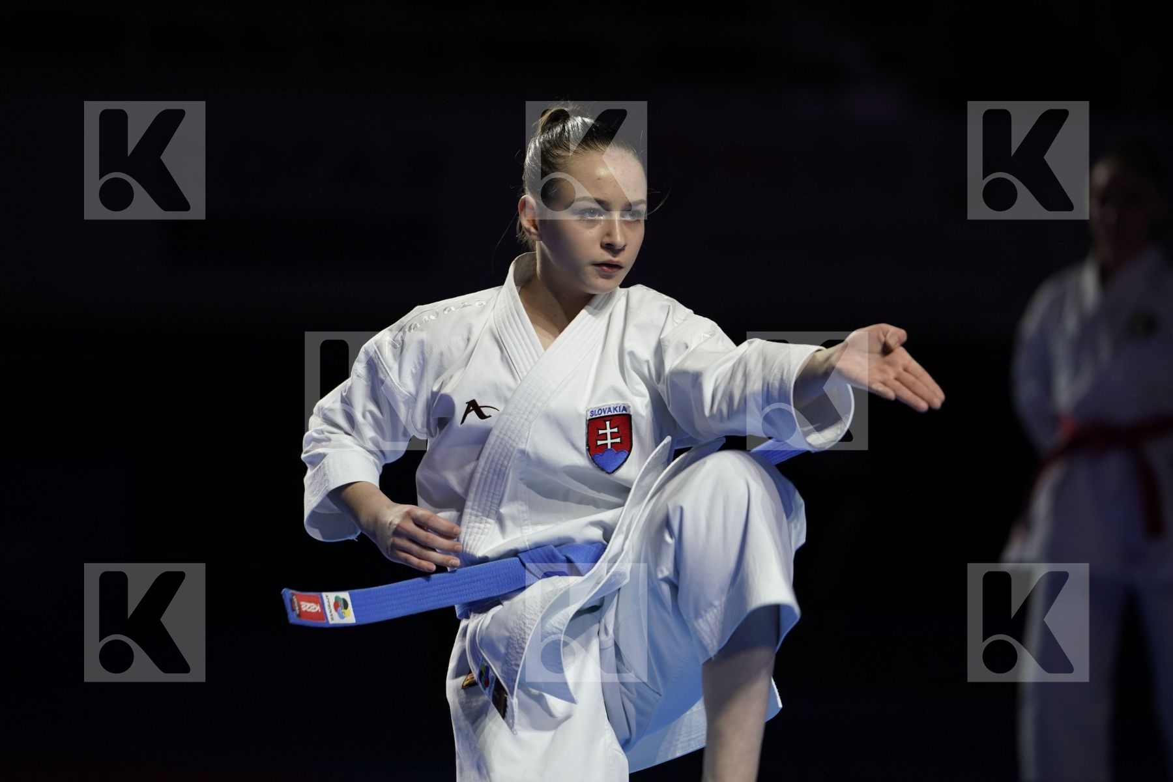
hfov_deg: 10.3
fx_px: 6516
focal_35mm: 200
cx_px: 586
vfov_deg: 6.9
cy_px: 391
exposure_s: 1/500
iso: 500
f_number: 2.8
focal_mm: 200
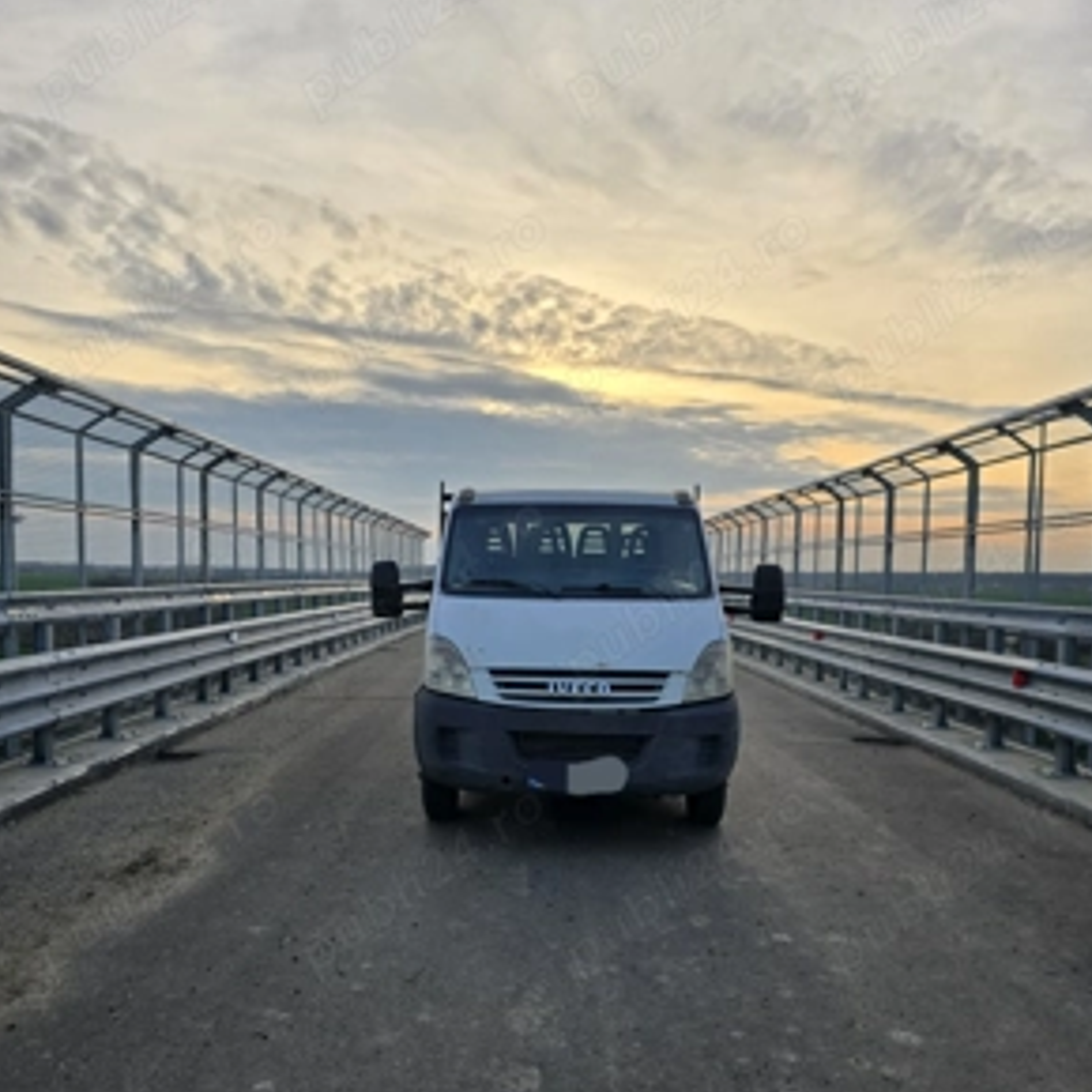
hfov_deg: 57.3
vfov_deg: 56.9
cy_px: 655
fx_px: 999
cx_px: 554
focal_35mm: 28
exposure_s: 1/625
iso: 12
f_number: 1.7
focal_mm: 6.3
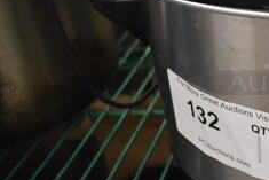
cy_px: 34
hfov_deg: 25.0
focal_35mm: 70
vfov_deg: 19.3
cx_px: 348
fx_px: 523
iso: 2000
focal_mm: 18
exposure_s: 1/125
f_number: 3.5
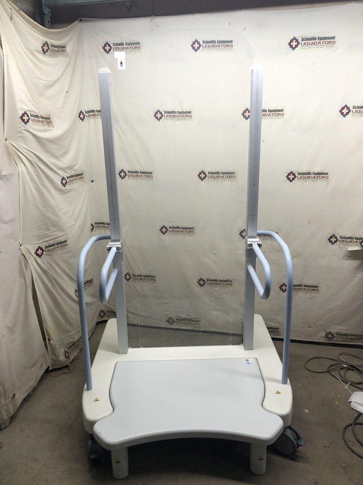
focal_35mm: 28
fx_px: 391
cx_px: 182
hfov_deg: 49.7
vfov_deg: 63.4
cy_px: 242
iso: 25
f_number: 1.8
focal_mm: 3.99
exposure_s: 1/40
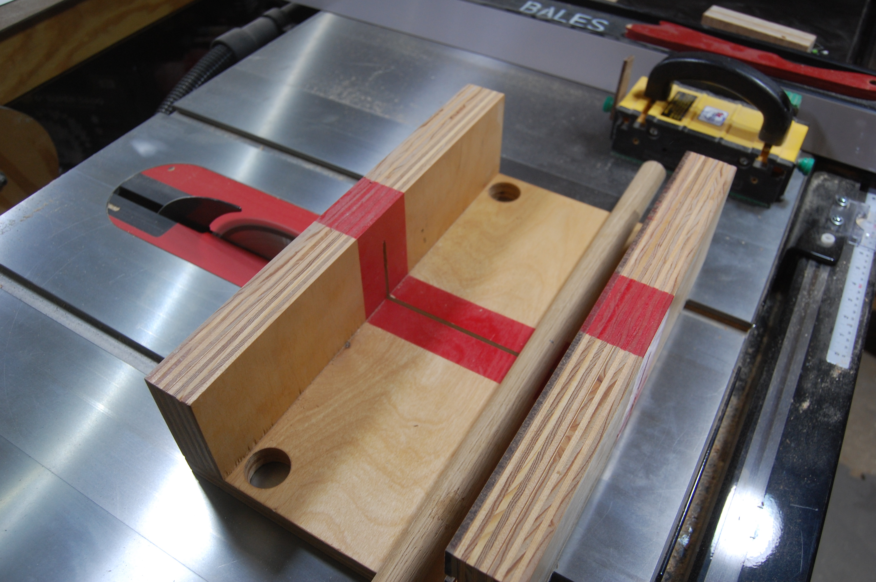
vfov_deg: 45.6
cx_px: 438
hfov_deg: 64.6
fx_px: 693
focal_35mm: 28
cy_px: 291
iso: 400
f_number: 4
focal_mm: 19
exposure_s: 1/60
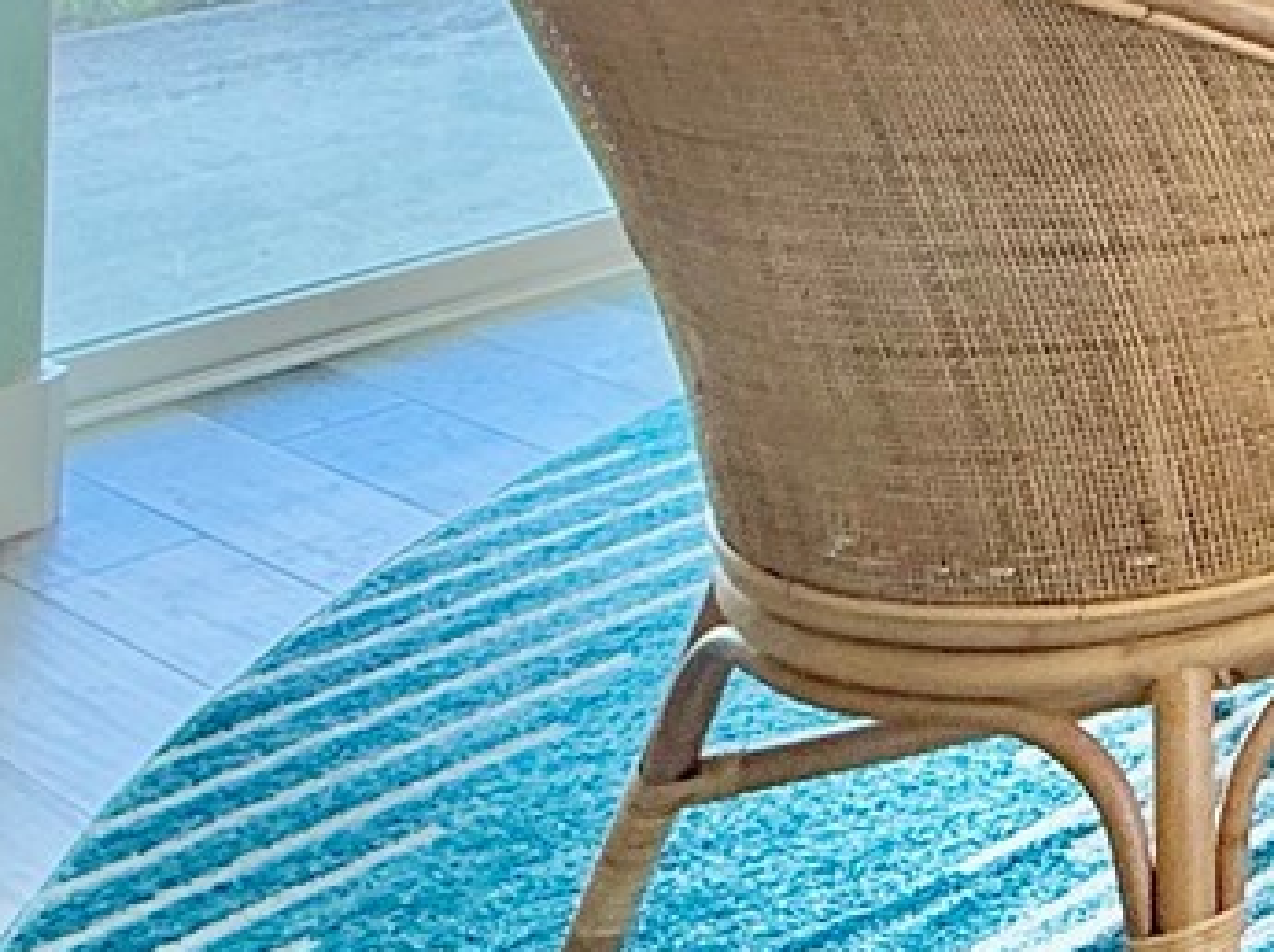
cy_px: -649
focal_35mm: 65
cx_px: 2378
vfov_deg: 18.6
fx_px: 2390
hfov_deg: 20.1
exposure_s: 1/120
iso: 125
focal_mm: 2.22
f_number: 2.2
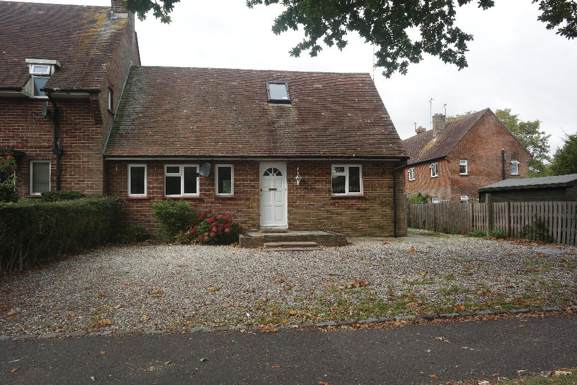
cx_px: 288
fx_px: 385
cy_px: 192
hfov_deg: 73.7
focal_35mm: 24
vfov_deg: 53.1
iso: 100
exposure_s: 1/160
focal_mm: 16
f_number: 5.6
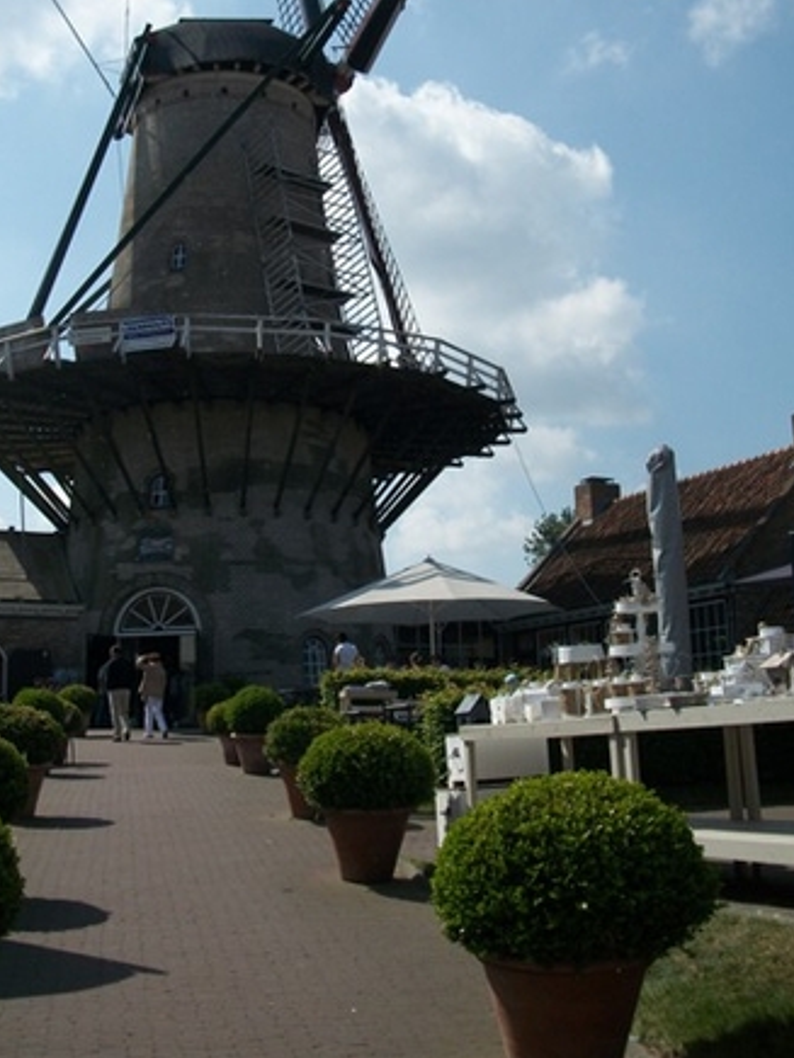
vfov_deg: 42.5
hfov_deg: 32.8
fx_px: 1346
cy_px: 381
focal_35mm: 44
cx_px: 321
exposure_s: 1/320
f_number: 8.8
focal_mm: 5.7
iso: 80
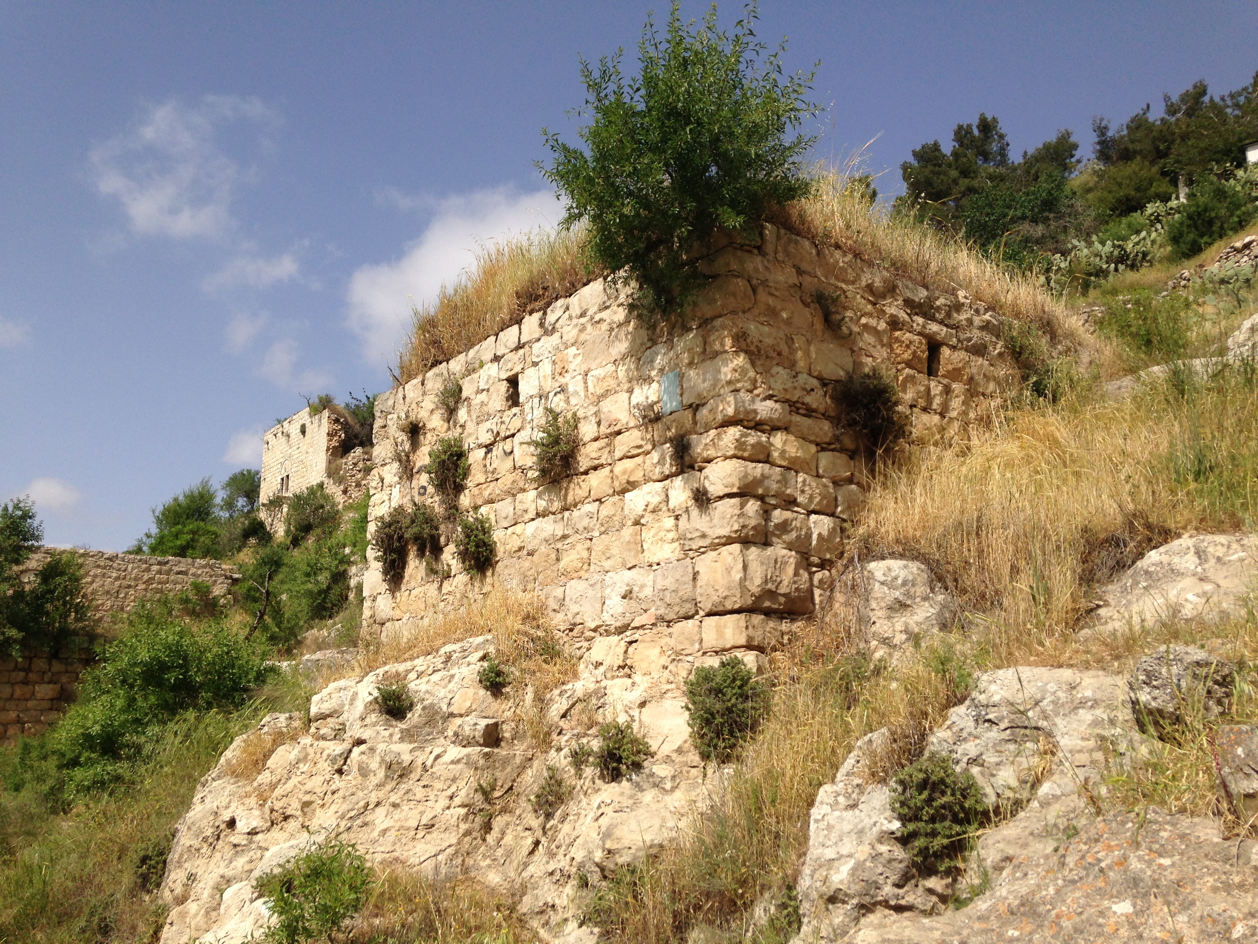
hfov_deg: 55.4
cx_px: 629
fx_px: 1199
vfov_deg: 42.9
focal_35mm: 33
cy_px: 472
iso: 50
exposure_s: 1/2584
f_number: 2.4
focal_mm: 4.12
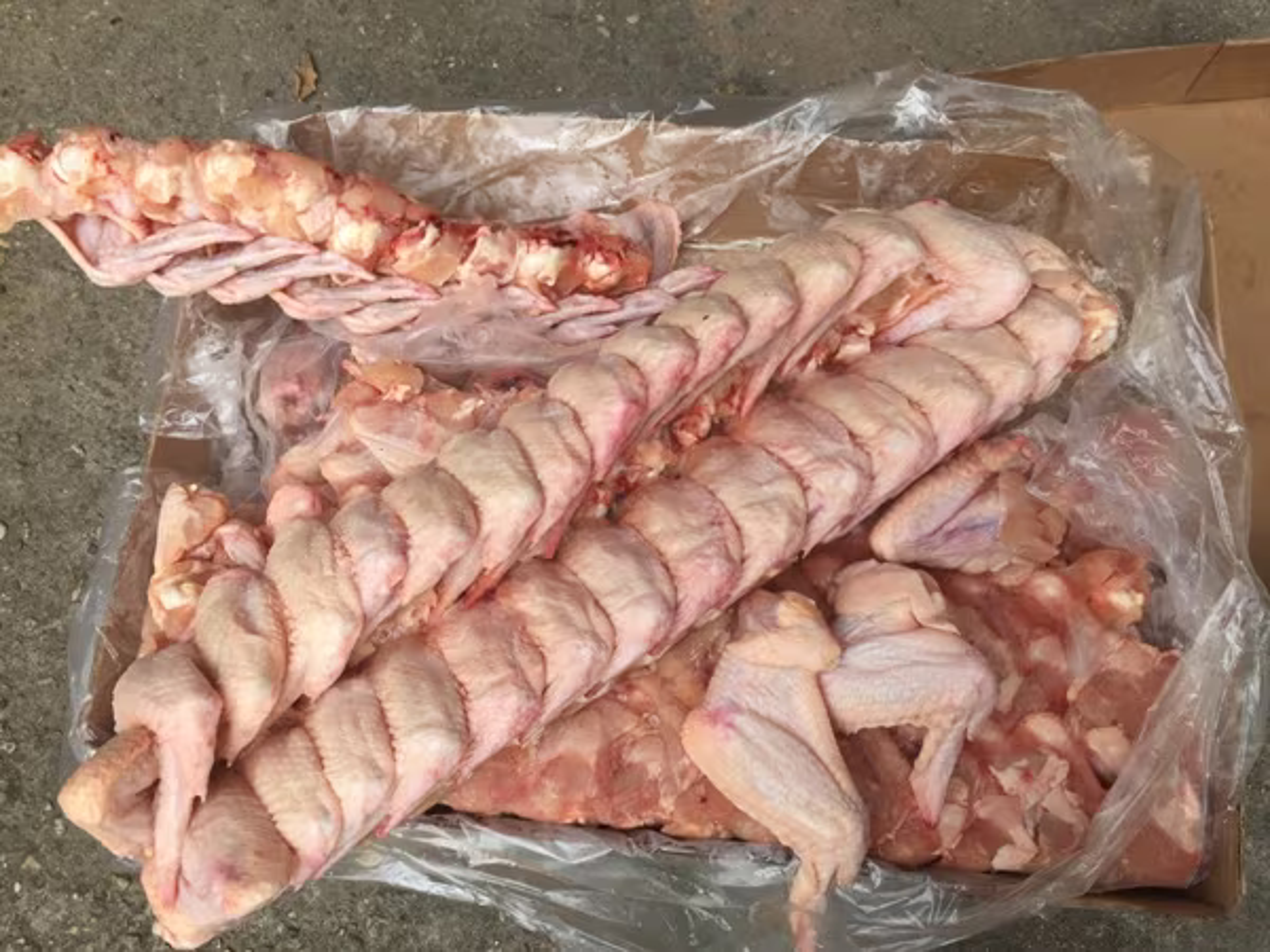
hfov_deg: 61.7
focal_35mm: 29
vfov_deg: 48.2
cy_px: 476
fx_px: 1064
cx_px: 635
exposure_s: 1/791
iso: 32
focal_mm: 4.15
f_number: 2.2
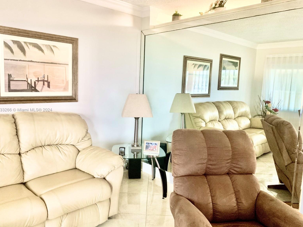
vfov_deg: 51.4
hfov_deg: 65.3
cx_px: 146
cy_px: 110
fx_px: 236
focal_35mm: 27
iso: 500
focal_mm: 4.25
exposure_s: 1/30
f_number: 1.8
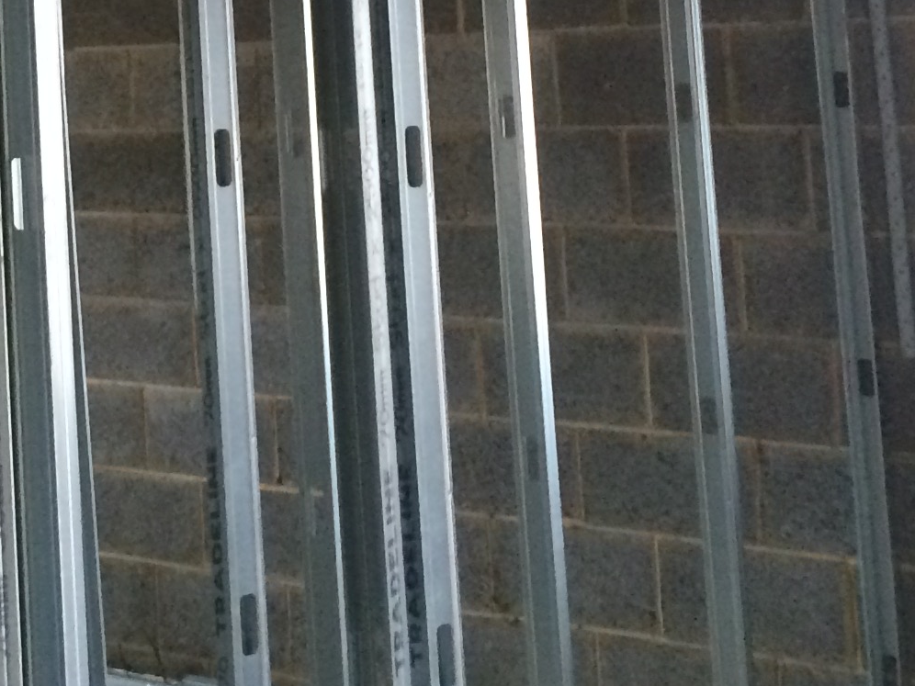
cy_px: -214
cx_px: 18
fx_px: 2511
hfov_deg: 20.1
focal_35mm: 95
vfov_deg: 14.9
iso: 320
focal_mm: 4.15
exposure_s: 1/33
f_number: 2.2
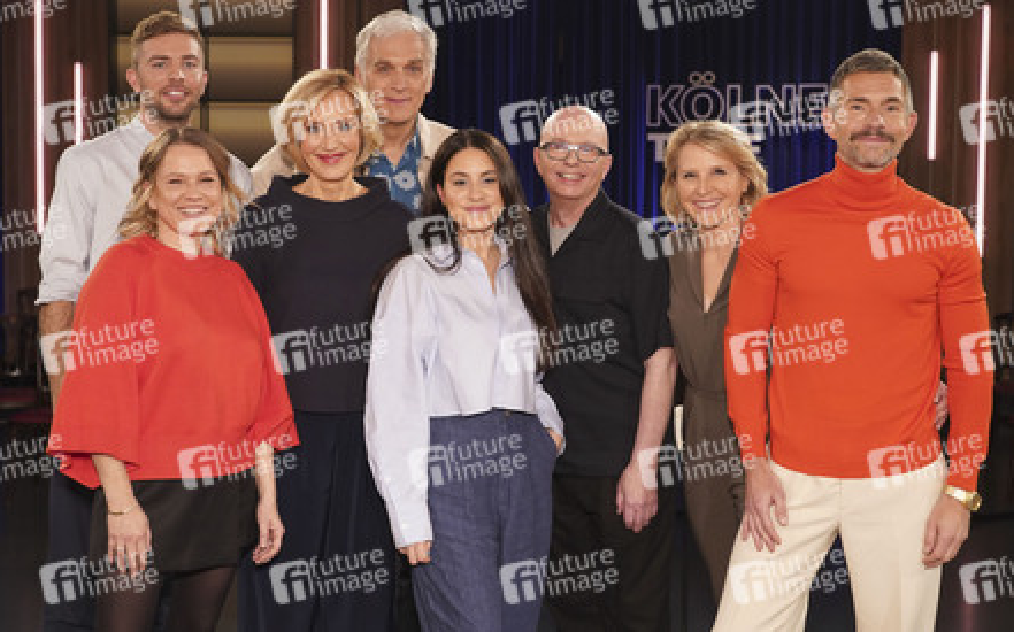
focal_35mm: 49
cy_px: 290
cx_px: 498
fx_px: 1353
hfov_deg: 41.1
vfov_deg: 26.3
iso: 1600
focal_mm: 47
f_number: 4
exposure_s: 1/125
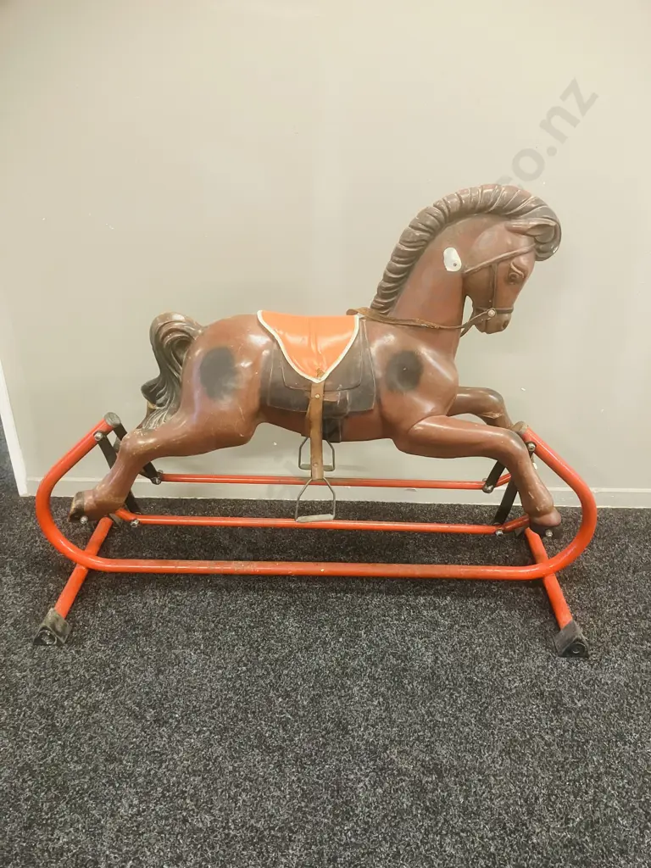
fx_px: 702
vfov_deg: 63.4
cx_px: 326
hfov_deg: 49.7
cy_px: 434
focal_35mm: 28
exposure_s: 1/33
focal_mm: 3.99
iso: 320
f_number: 1.8
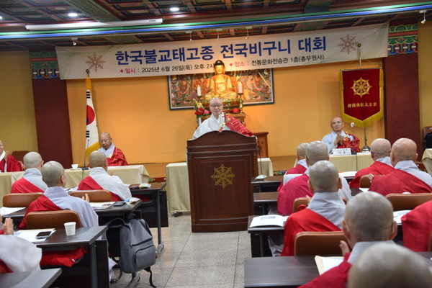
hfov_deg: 41.1
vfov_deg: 28.1
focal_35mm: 48
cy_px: 144
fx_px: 576
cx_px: 216
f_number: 4.2
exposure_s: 1/60
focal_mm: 48
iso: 1000
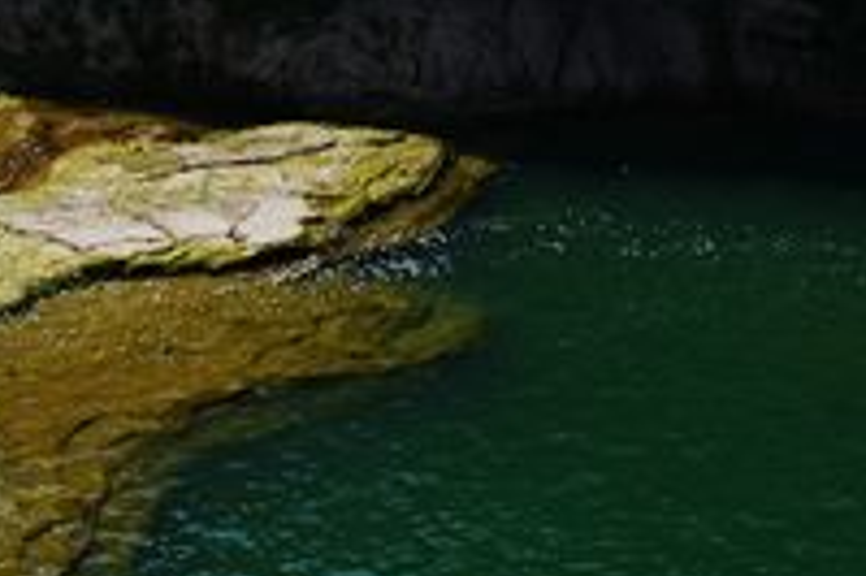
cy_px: 749
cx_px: -238
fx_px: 3173
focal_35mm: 132
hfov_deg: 14.9
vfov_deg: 10.2
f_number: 11
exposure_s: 1/500
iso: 200
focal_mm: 22
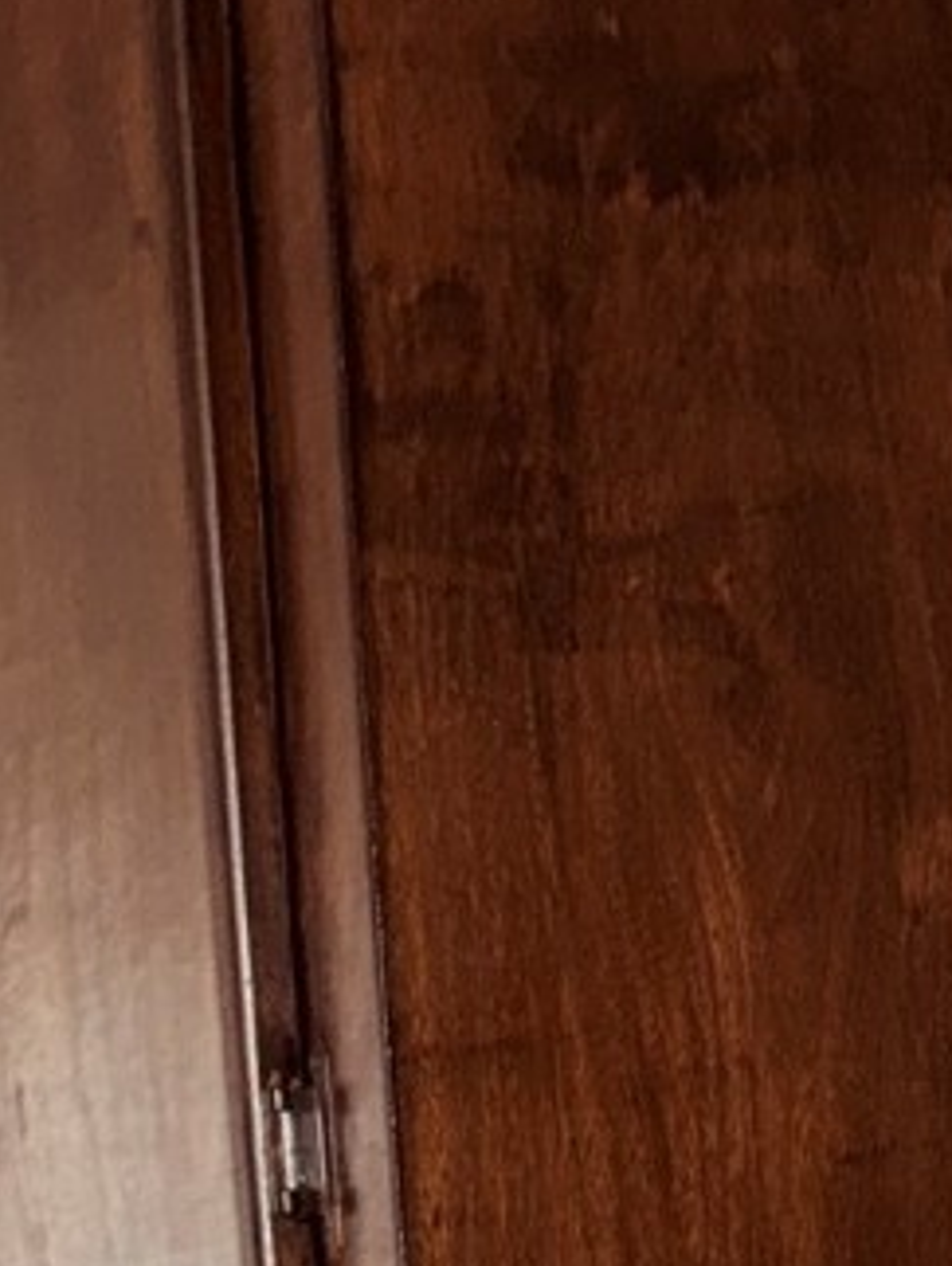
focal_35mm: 114
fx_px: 4172
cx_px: 1246
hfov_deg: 12.6
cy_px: 2293
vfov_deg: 15.0
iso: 125
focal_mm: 6.76
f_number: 1.78
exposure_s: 1/4
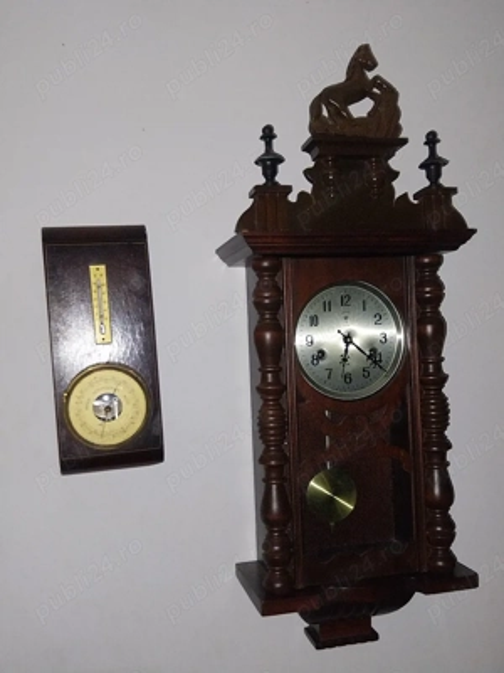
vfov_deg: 67.3
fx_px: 505
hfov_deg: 53.1
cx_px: 252
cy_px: 336
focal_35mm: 26
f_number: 1.8
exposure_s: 1/50
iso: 200
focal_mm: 4
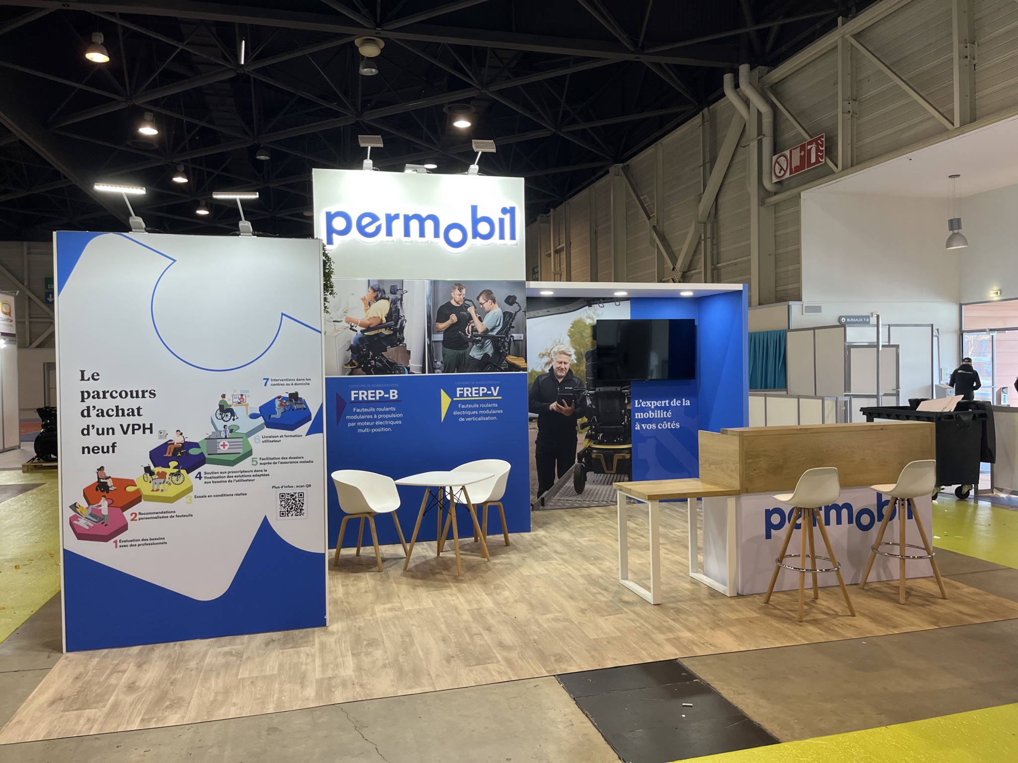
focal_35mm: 26
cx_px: 509
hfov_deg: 67.3
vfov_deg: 53.1
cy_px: 382
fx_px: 765
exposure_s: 1/100
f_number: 1.6
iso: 100
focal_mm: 5.1
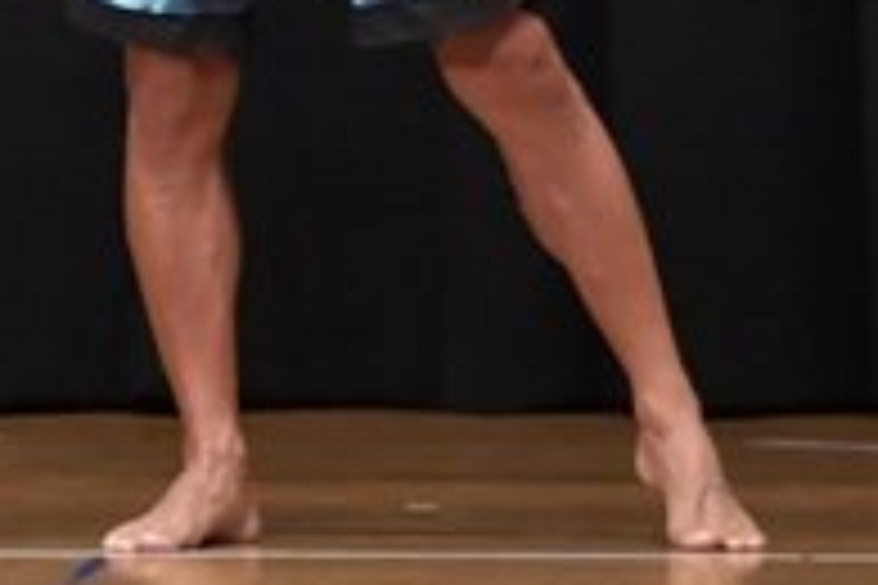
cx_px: -682
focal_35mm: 803
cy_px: -382
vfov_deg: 1.7
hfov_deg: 2.6
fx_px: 19583
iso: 6400
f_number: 5.6
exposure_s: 1/400
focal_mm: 135
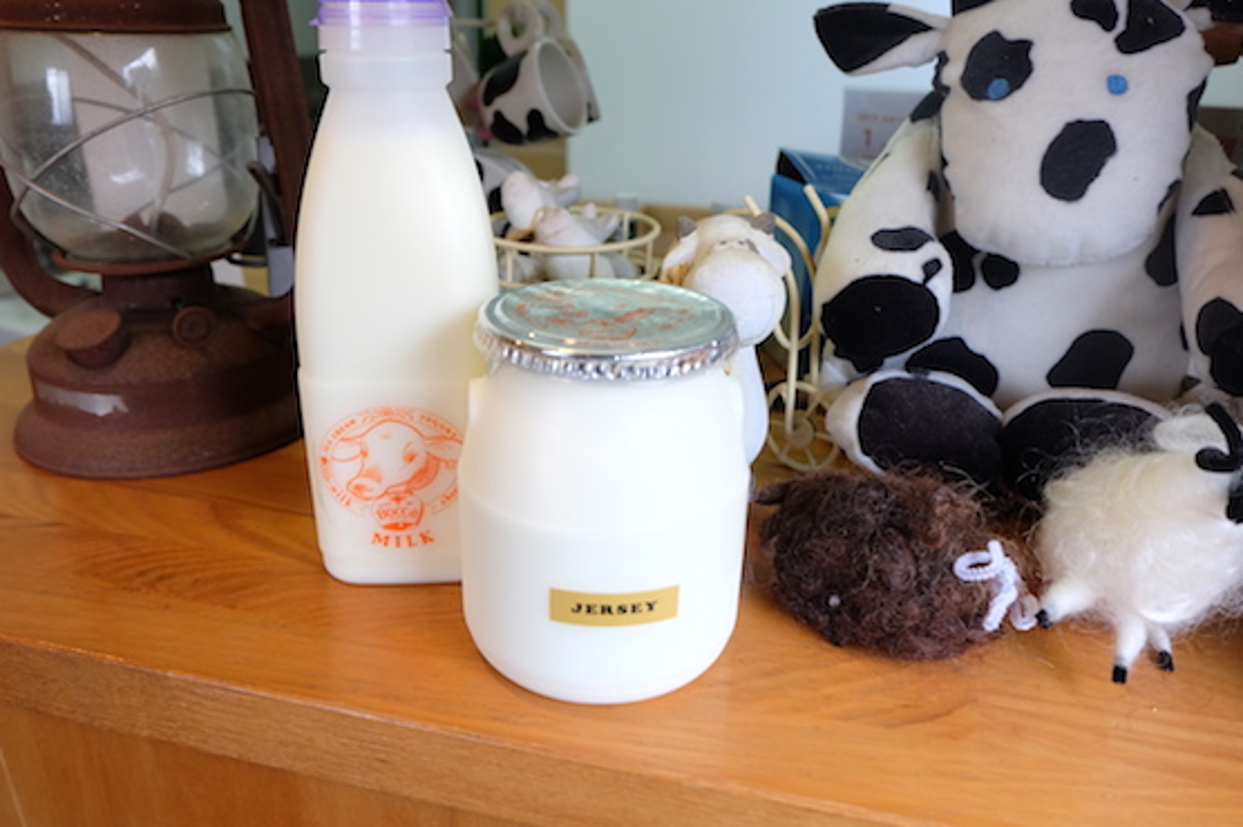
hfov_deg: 67.4
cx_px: 595
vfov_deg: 47.9
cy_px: 416
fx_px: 932
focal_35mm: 27
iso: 500
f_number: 4
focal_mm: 16.7
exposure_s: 1/60
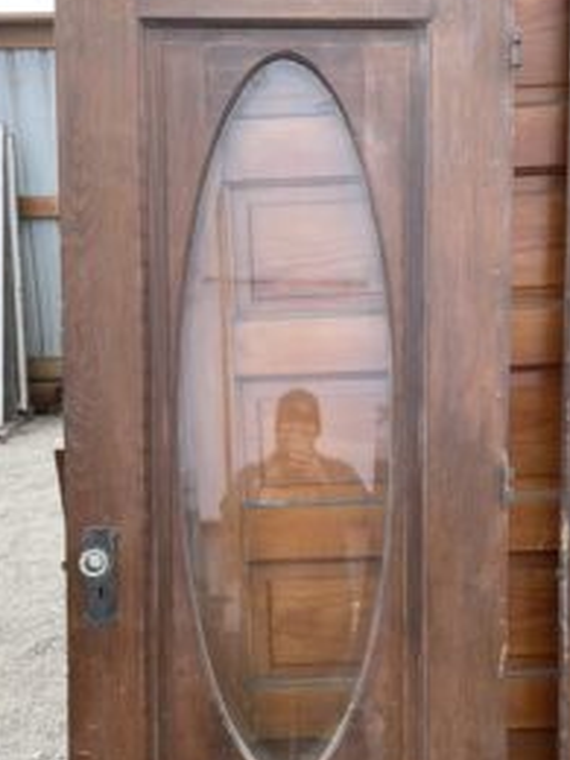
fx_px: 878
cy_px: 491
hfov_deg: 35.9
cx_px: 307
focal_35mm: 40
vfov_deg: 46.2
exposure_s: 1/121
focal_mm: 4.2
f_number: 1.6
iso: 50
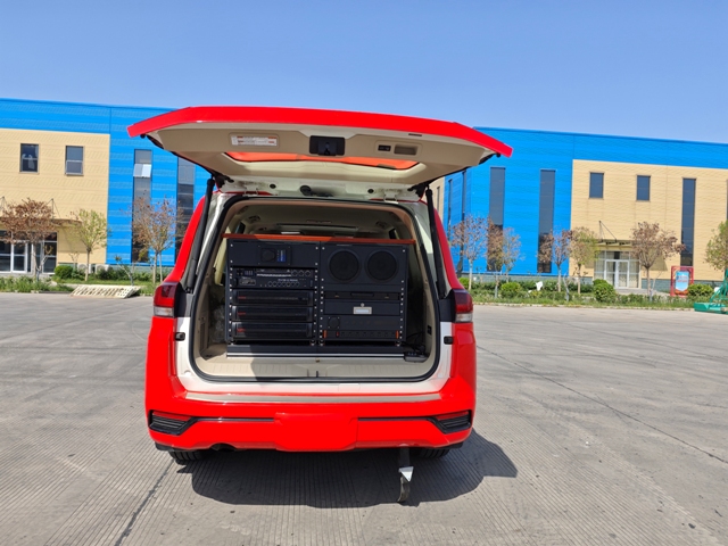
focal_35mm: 23
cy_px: 273
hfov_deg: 73.9
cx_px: 364
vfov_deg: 58.9
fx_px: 484
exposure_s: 1/2384
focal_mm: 6.55
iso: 50
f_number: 1.6
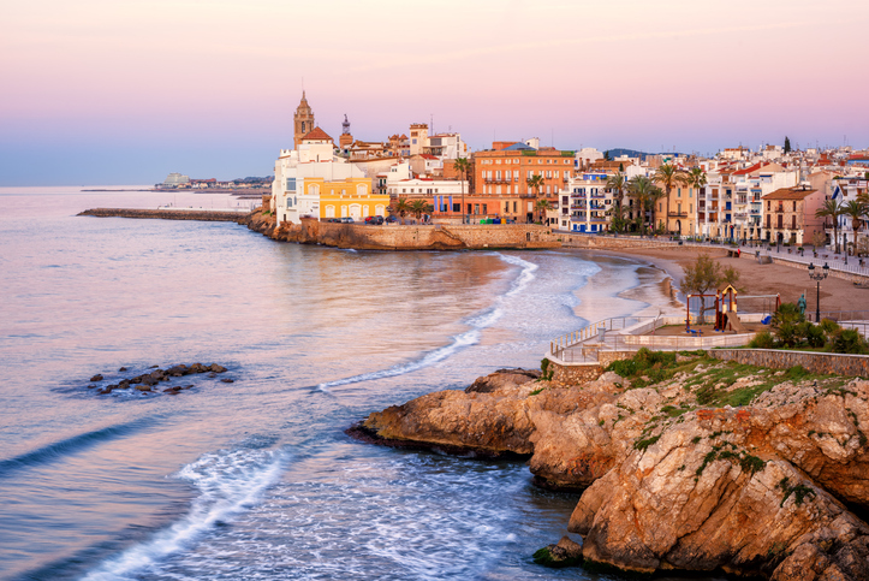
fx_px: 435
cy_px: 290
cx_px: 434
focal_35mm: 18
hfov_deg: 90.0
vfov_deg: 67.5
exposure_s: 1/2.5
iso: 64
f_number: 45
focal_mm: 18
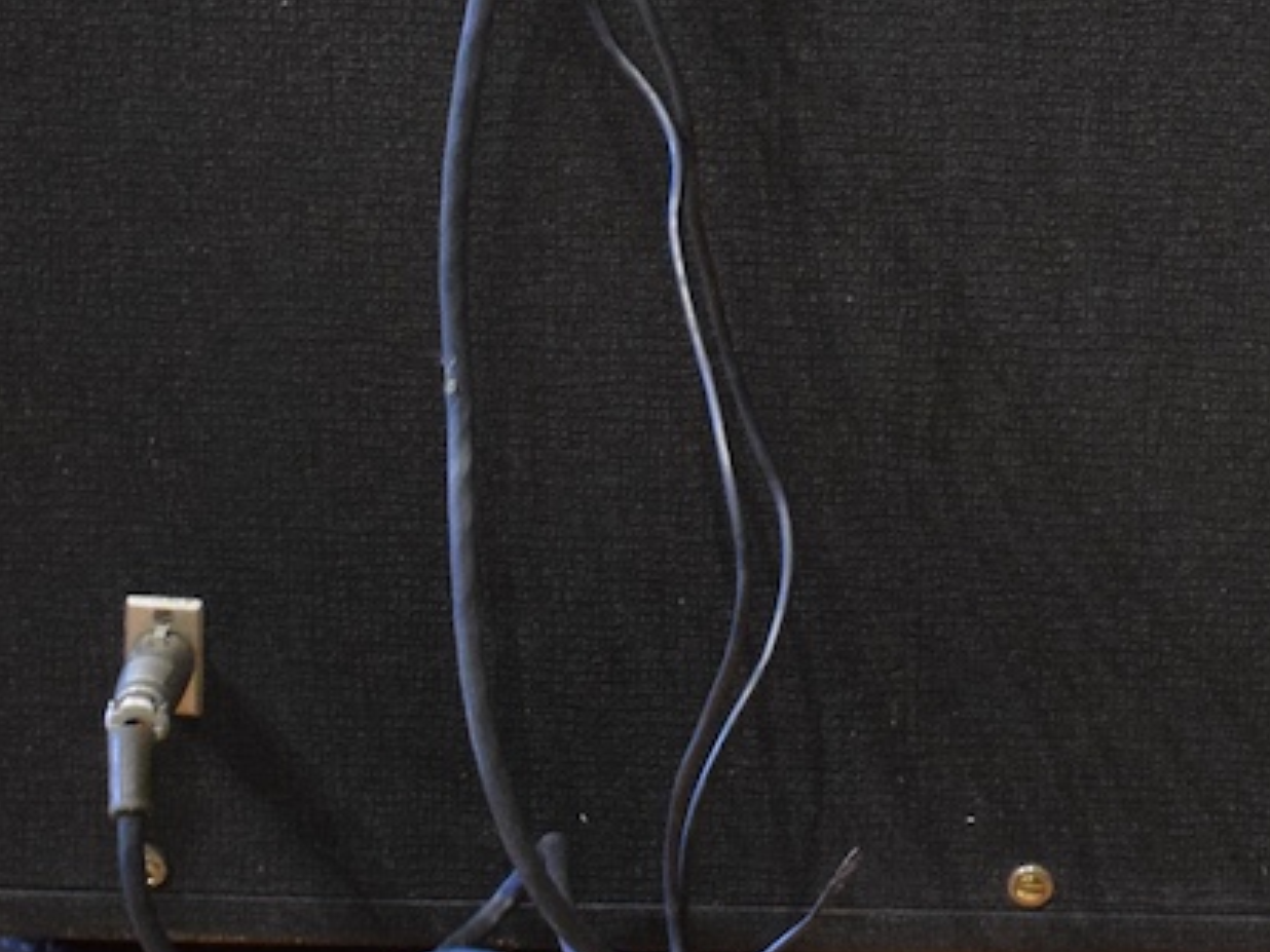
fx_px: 5971
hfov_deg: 12.0
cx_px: 1359
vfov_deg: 8.9
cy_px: -373
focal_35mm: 163
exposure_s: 1/30
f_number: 4.2
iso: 3200
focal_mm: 31
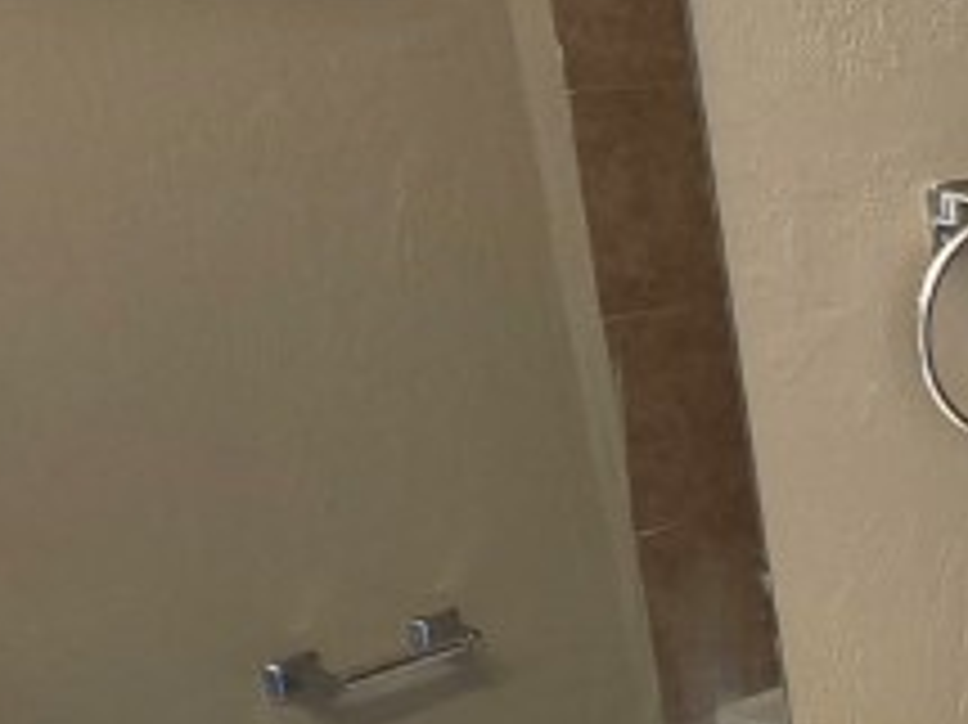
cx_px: 1873
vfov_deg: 23.6
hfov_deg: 19.7
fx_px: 1733
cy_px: 405
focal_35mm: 62
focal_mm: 2.2
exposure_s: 1/120
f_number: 1.9
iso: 100
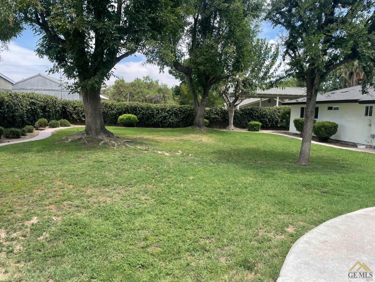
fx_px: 282
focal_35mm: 26
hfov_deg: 67.3
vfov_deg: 53.1
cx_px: 188
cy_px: 141
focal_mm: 4.2
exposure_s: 1/1082
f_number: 1.6
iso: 32
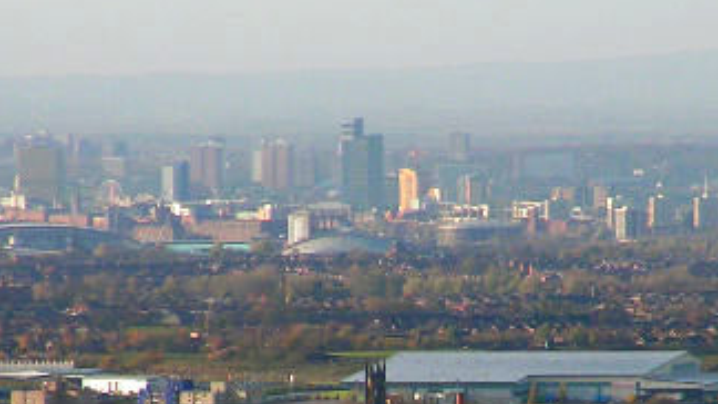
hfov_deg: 3.0
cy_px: 482
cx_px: 388
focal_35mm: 721
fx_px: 13722
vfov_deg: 1.7
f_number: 4.8
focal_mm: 48
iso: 100
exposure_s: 1/500
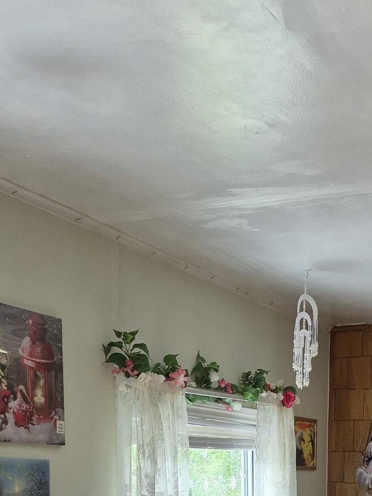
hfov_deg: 23.9
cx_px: 251
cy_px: 587
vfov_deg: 27.9
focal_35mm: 61
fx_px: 874
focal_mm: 5.4
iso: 200
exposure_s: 1/180
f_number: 1.8
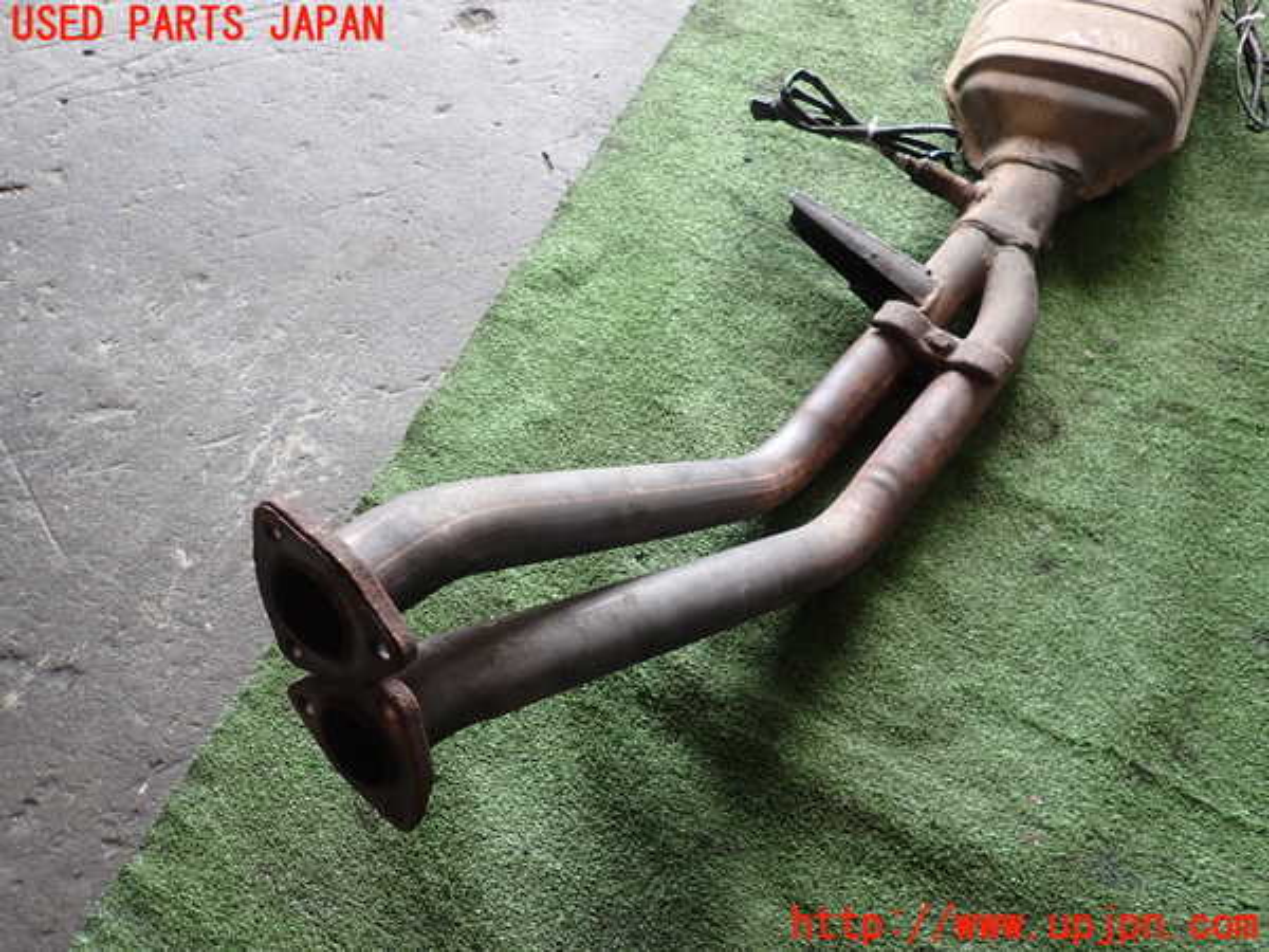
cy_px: 476
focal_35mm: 25
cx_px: 634
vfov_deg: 54.9
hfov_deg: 69.4
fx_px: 916
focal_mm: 4.5
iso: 125
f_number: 2
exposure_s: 1/60
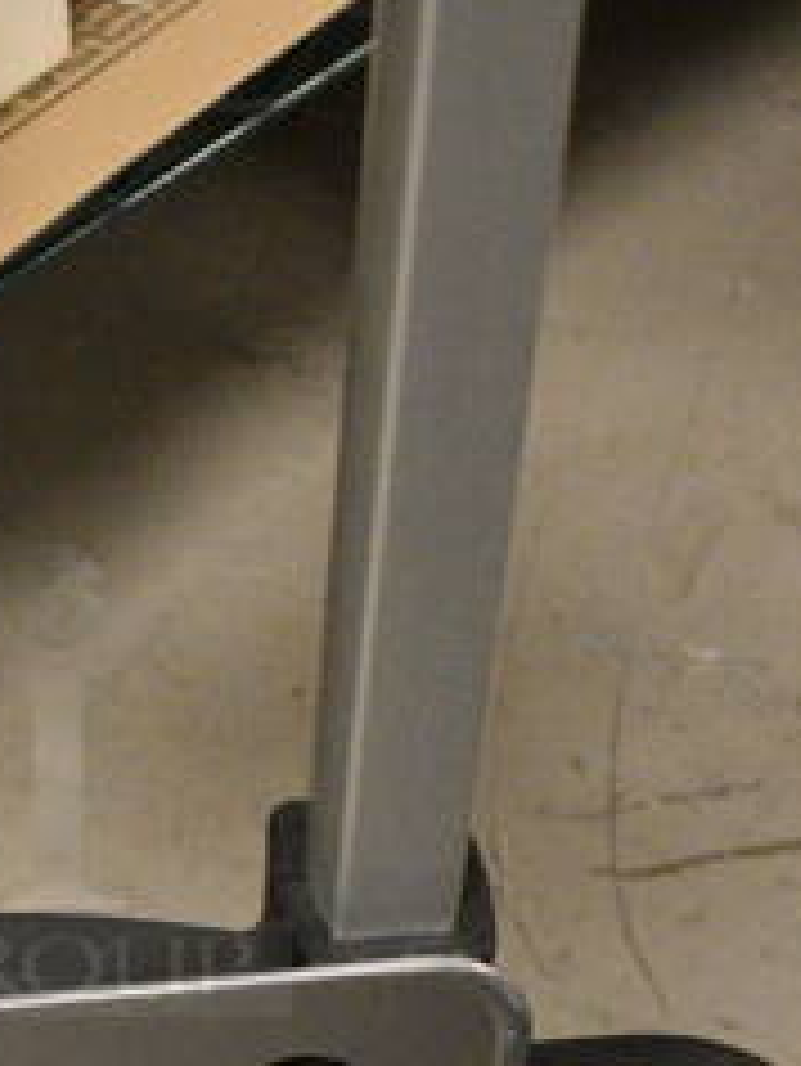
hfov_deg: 14.3
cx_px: -207
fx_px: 3083
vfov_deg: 19.5
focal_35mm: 100
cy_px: 780
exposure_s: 1/125
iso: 4500
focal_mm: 18
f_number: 3.5
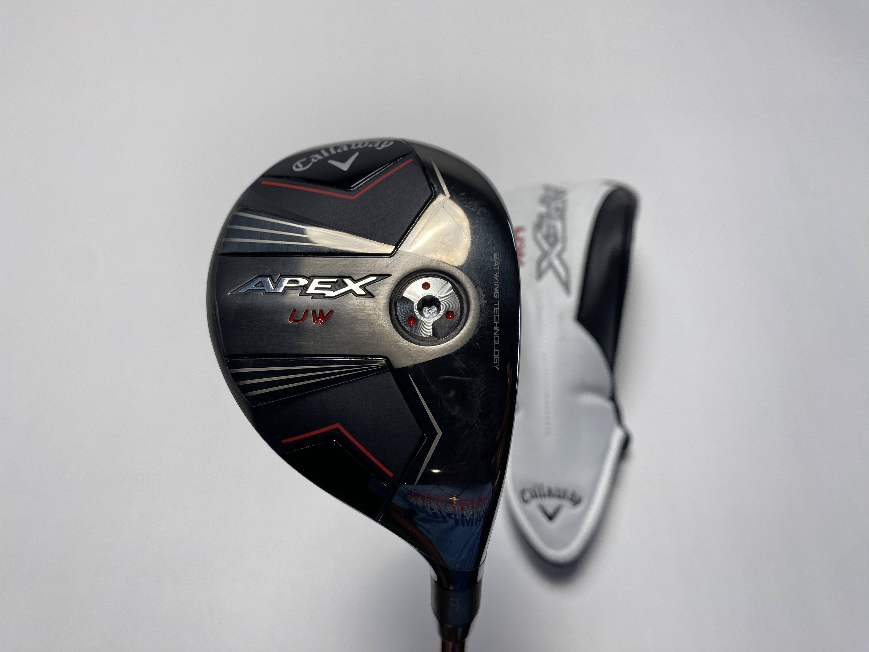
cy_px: 326
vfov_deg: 53.1
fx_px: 653
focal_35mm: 26
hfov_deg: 67.3
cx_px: 434
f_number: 1.8
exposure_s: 1/506
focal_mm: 4.25
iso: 32
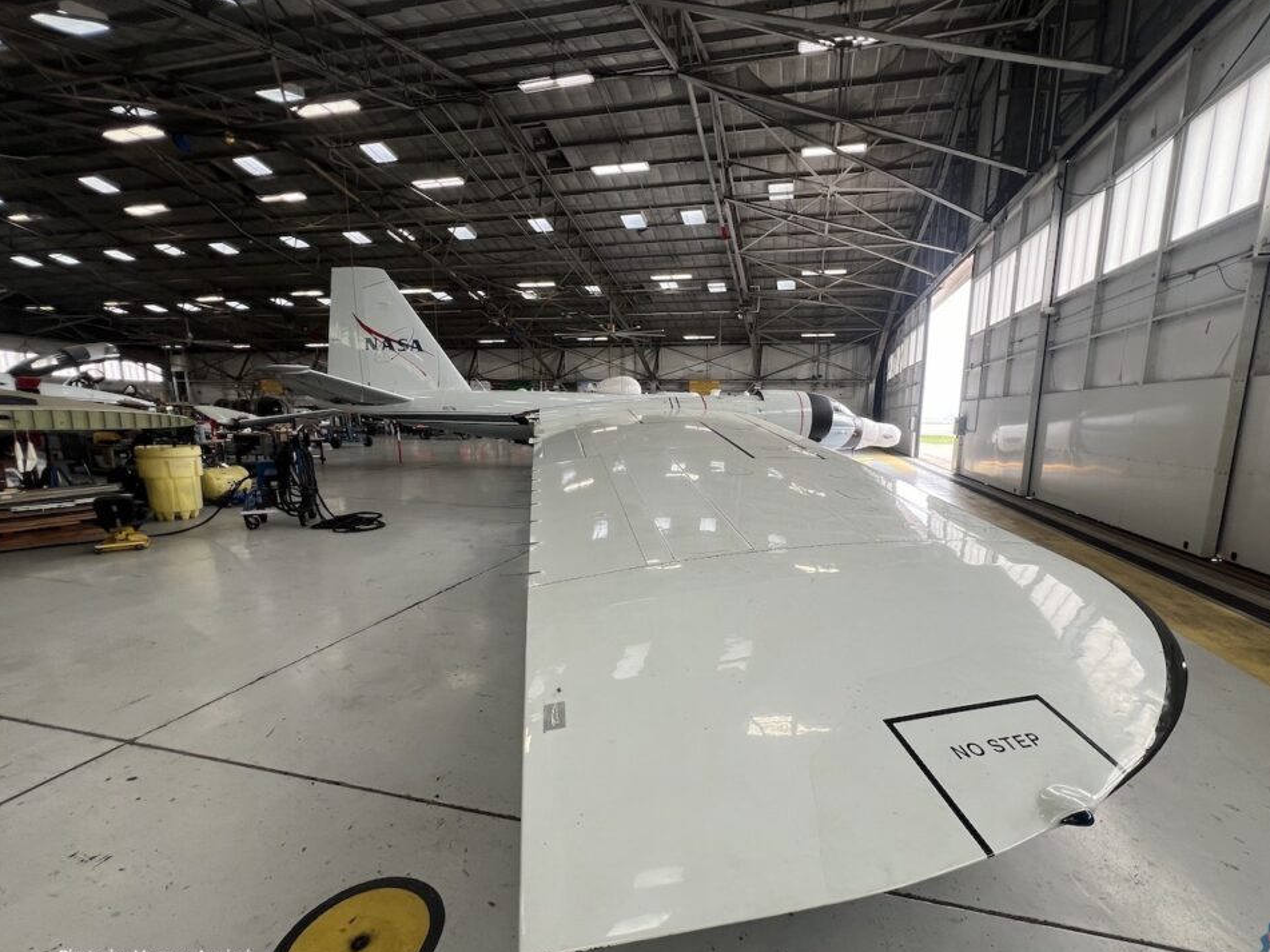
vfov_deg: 85.5
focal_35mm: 14
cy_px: 509
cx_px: 681
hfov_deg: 101.9
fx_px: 514
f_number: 1.8
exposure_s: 1/99
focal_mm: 1.57
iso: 40
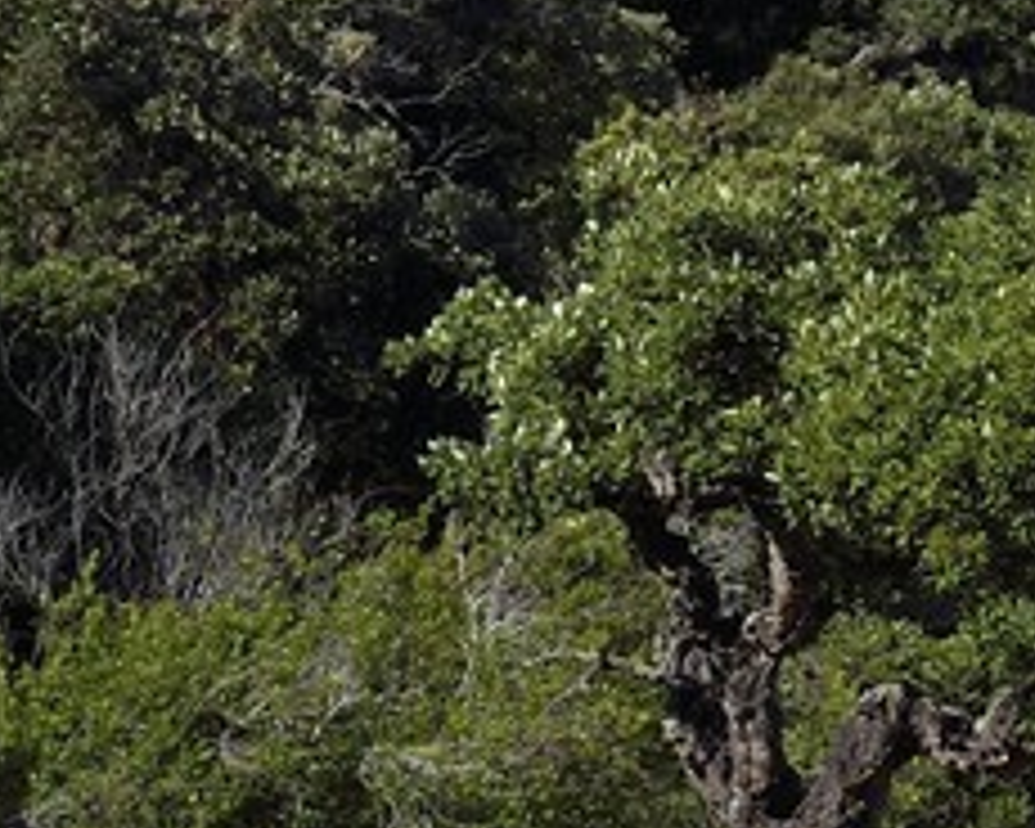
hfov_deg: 5.6
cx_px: 3082
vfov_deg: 4.7
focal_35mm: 326
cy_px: 54
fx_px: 9986
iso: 200
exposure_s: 1/200
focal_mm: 50
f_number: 14
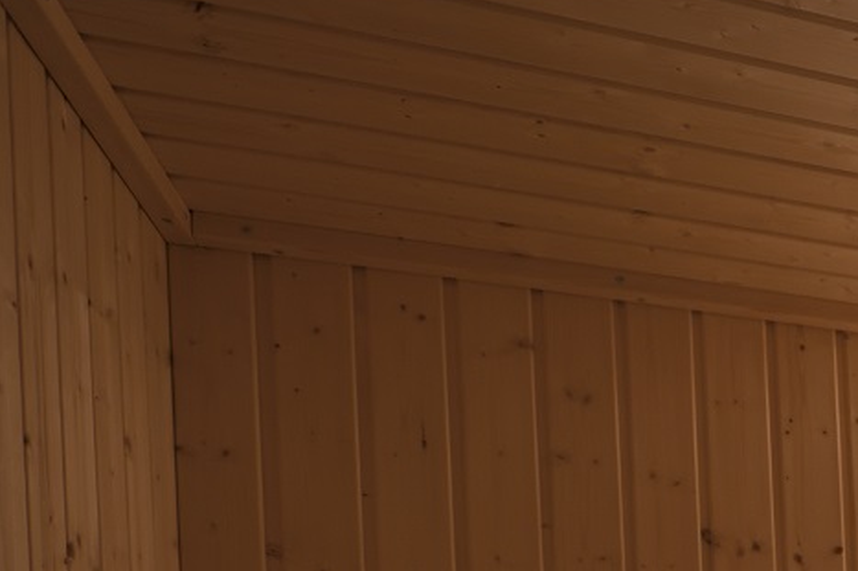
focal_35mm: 54
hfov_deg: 26.1
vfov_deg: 21.0
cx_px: 1315
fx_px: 1286
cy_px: 868
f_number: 2.8
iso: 500
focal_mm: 14
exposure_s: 1/40
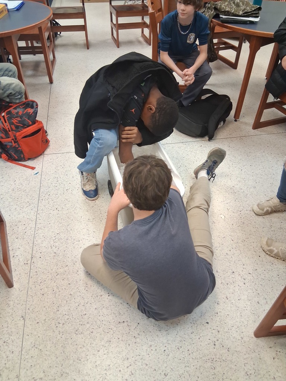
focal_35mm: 26
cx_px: 143
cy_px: 190
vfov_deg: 67.3
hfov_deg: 53.1
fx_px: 286
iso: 400
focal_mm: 3.98
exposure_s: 1/120
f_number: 1.8
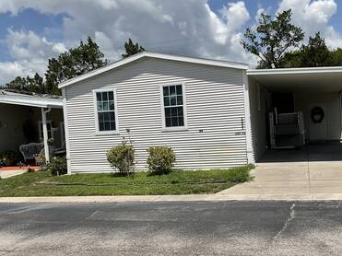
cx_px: 192
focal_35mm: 40
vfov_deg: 35.9
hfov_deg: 46.7
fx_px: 395
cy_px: 143
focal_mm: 3
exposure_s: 1/3322
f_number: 1.8
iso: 16
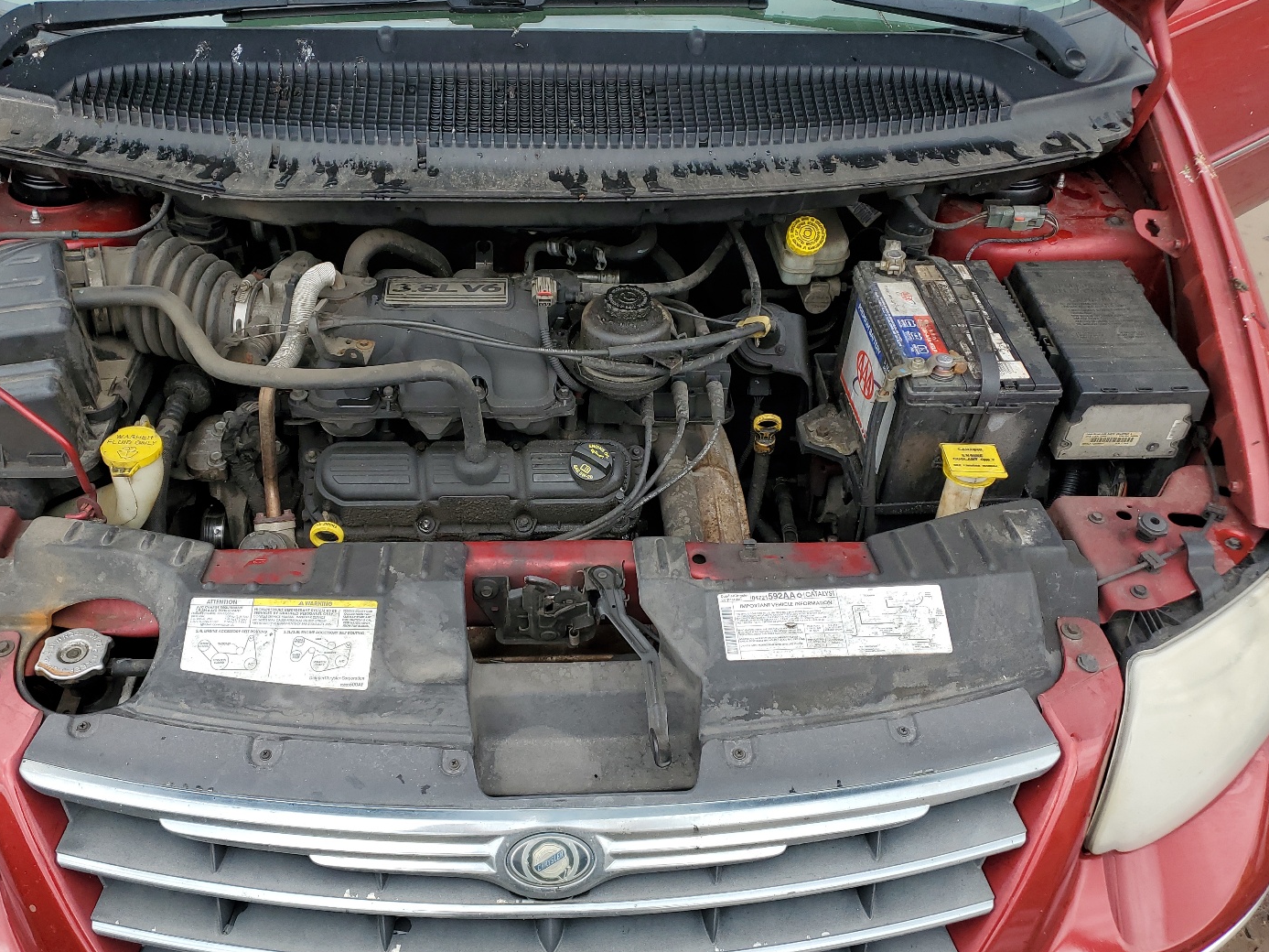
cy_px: 445
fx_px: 1100
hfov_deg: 59.7
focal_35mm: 30
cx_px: 539
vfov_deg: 46.8
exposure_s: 1/400
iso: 50
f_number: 1.5
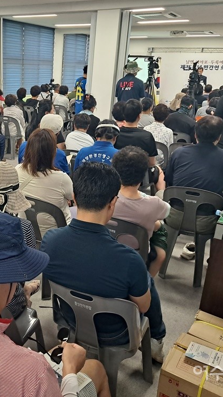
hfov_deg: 32.5
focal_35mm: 35
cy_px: 198
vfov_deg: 56.6
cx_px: 35
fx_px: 368
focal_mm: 5.23
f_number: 1.8
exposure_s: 1/60
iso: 160
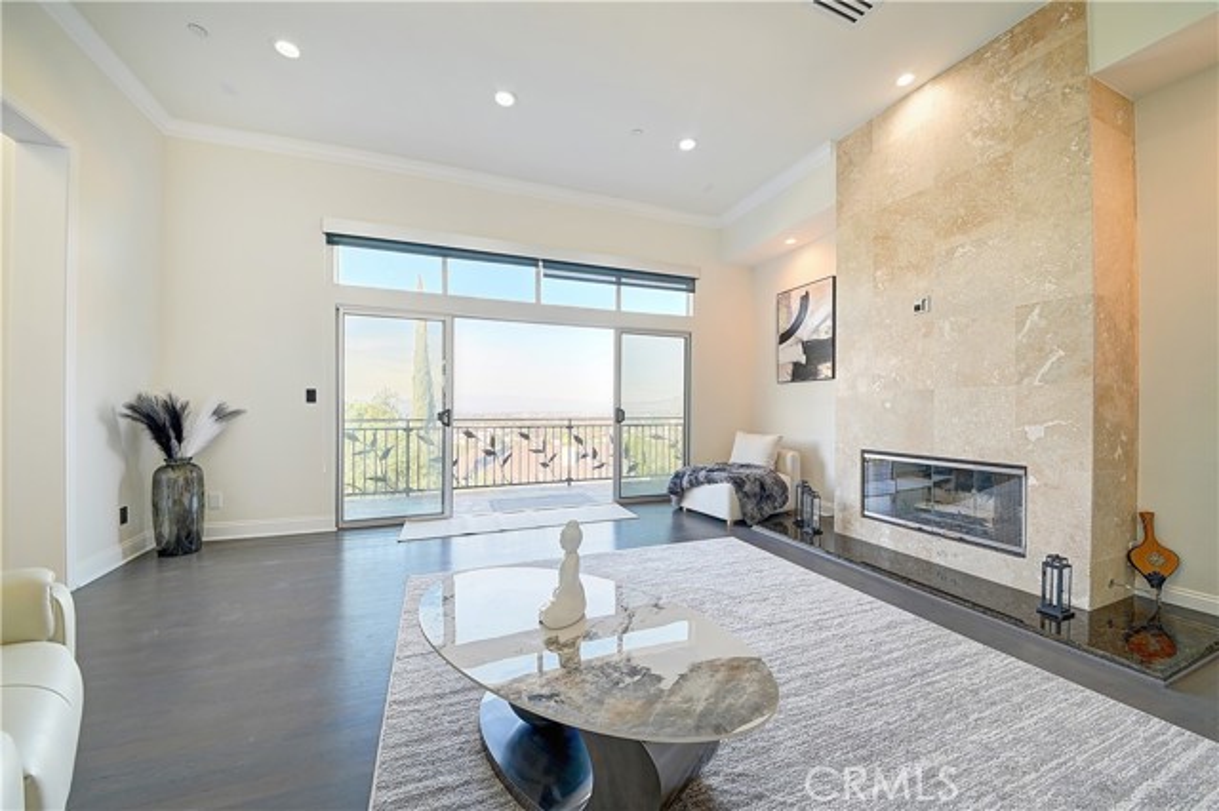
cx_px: 610
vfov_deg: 85.4
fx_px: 440
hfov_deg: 108.4
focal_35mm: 13
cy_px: 406
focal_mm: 13
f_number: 8
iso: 250
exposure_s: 1/15
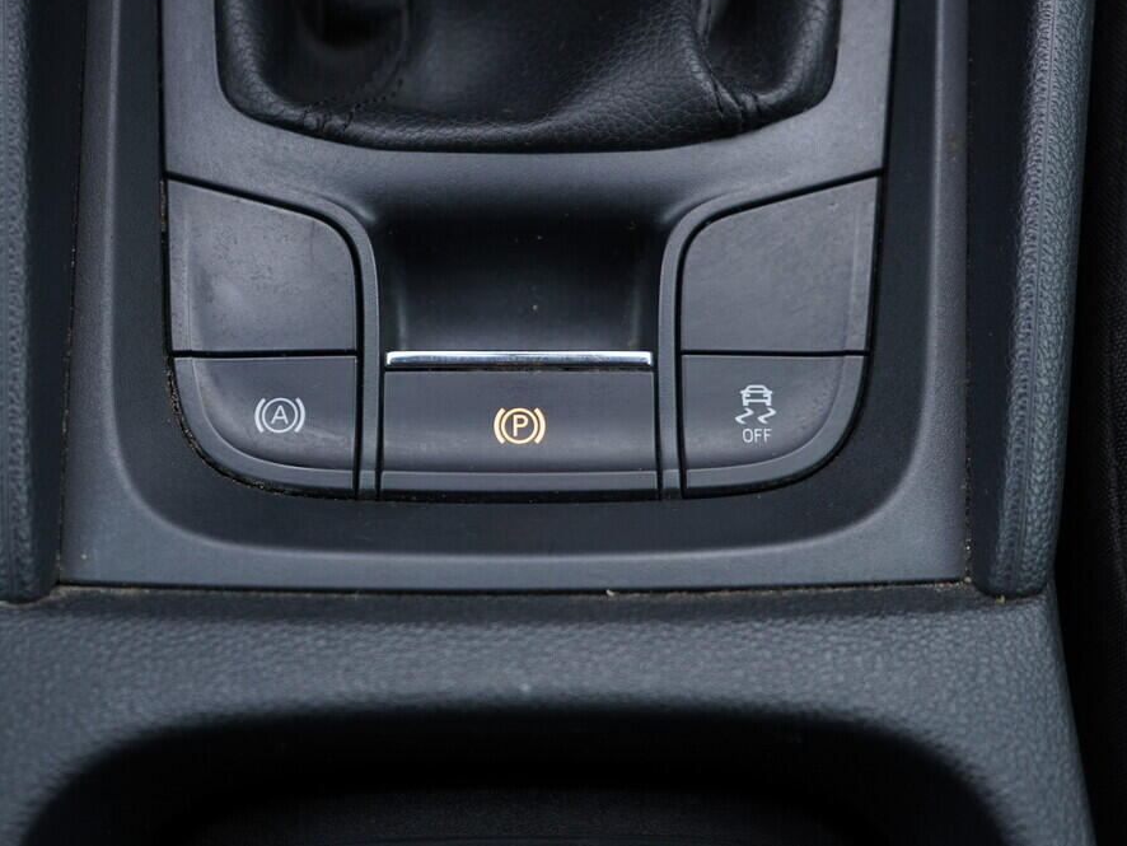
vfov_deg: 36.0
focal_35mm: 40
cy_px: 414
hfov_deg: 46.8
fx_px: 1303
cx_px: 528
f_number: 2.8
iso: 160
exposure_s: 1/40
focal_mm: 24
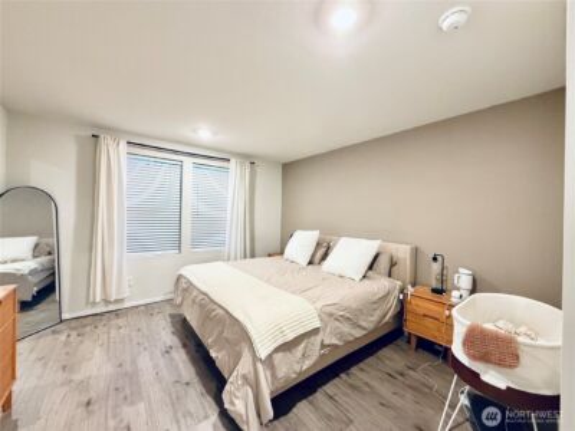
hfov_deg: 102.1
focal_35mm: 14
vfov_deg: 85.7
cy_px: 216
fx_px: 233
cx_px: 288
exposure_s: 1/60
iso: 640
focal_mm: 2.22
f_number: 2.2
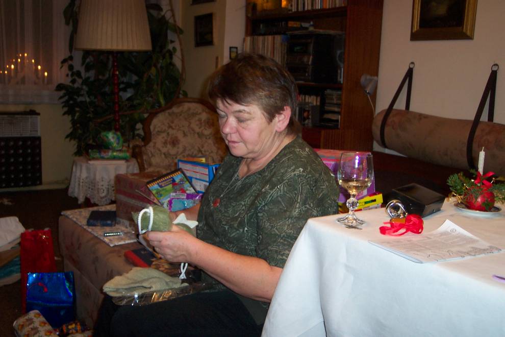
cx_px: 252
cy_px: 168
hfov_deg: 50.7
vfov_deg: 35.1
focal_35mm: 38
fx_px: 533
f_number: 2.8
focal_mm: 8
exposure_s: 1/30
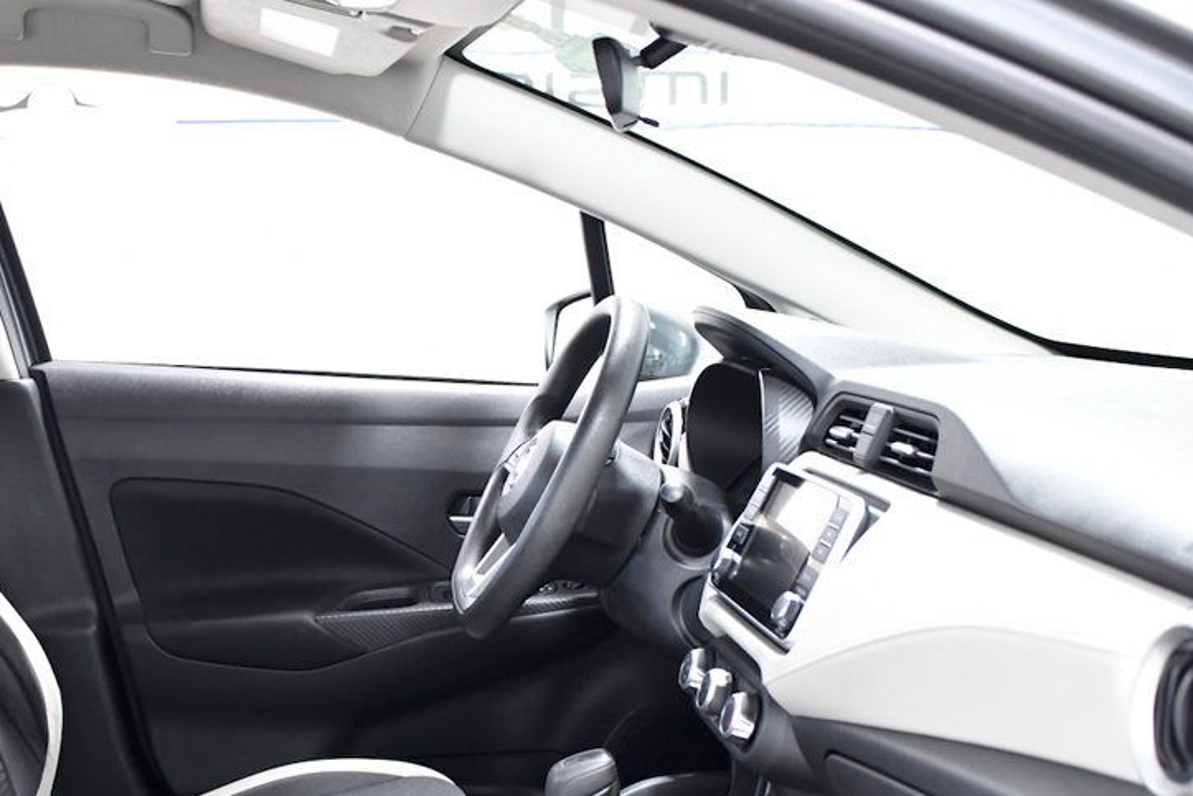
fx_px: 1690
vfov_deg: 26.3
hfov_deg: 38.6
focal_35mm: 51
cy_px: 549
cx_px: 434
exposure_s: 1/100
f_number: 3.5
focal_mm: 24
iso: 2000
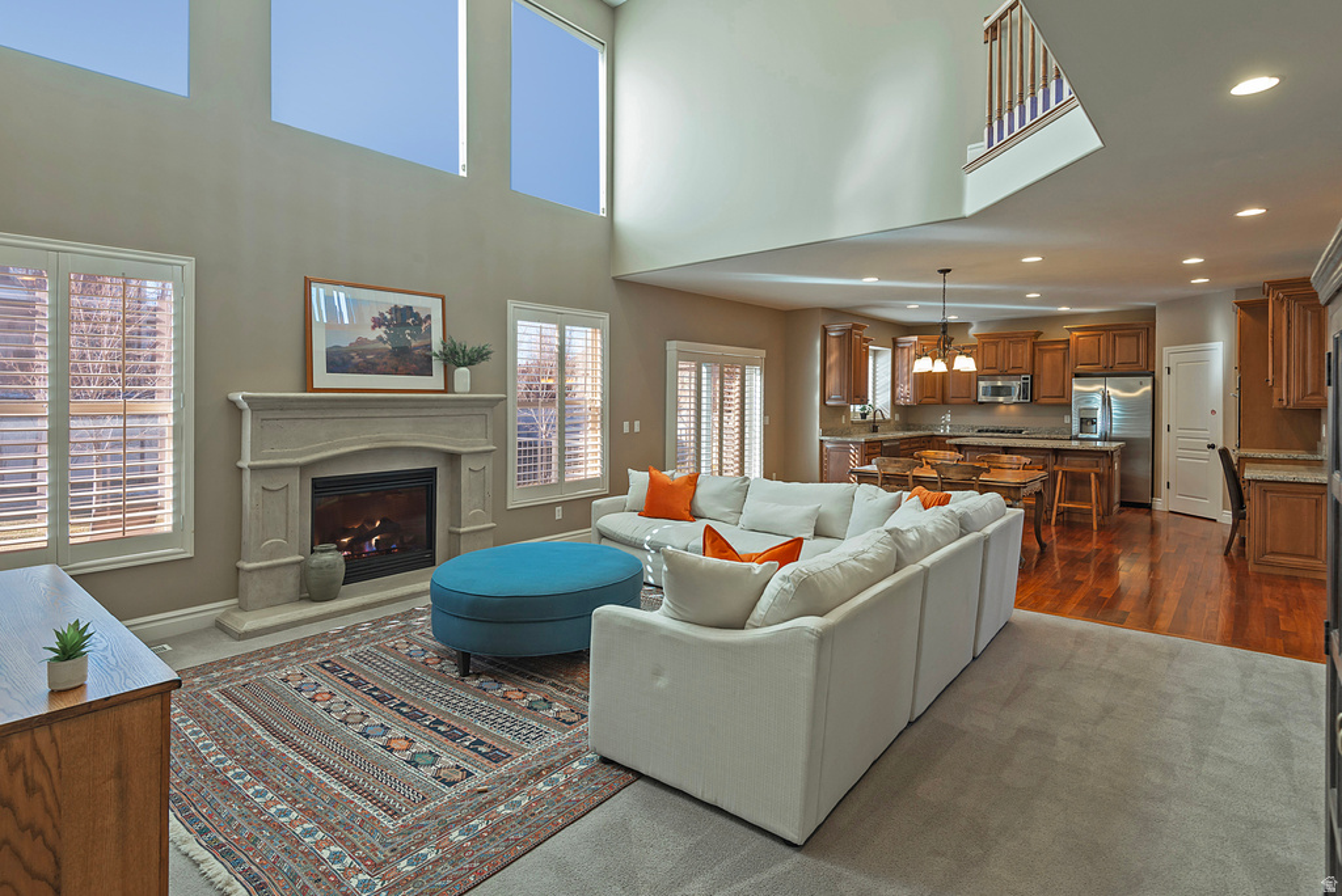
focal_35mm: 16
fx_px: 597
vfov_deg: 73.8
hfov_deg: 96.7
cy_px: 448
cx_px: 671
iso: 200
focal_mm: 16
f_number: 6.3
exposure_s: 1/13
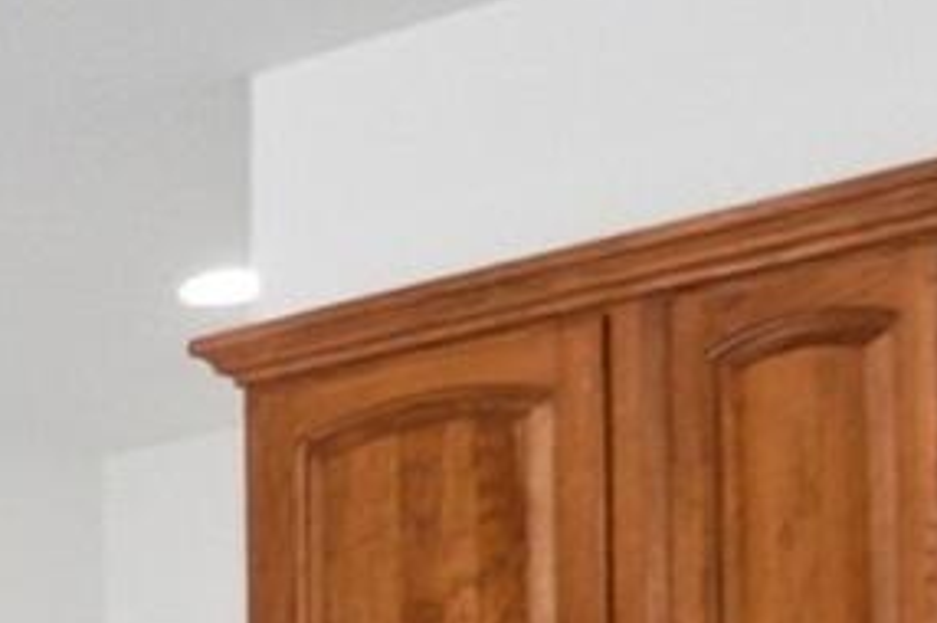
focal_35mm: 105
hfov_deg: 16.2
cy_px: 1161
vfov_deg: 11.9
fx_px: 2730
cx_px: -790
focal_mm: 10
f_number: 5.6
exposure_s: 1/500
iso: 125
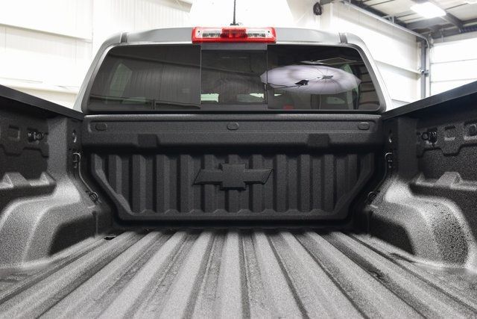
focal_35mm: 36
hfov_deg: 53.1
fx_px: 477
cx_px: 238
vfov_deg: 36.9
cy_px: 160
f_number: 6.3
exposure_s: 1/15
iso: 1100
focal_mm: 24
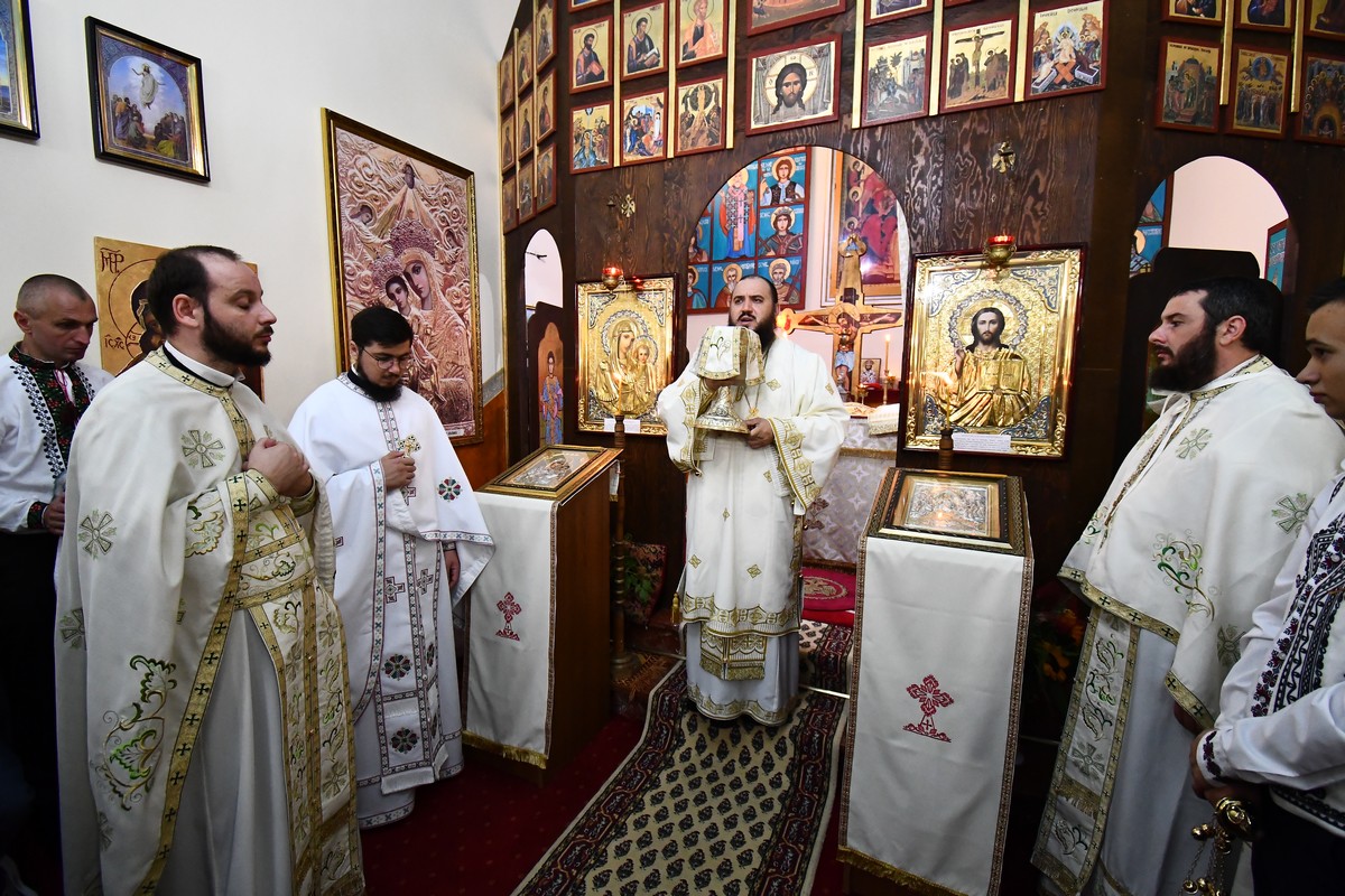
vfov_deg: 77.3
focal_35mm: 15
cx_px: 672
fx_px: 560
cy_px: 448
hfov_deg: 100.4
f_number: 4.5
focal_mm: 10
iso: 4000
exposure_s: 1/50
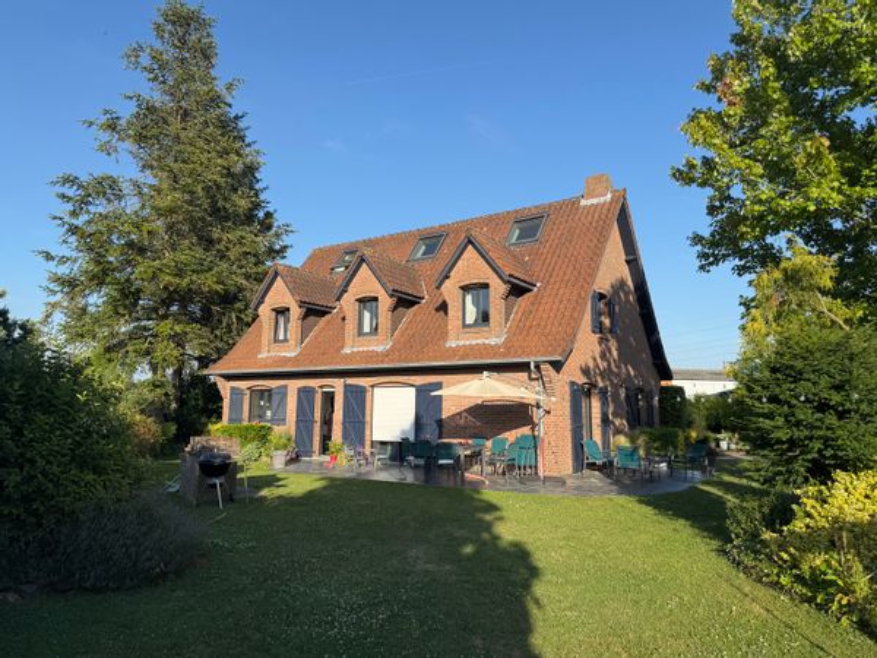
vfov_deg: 56.8
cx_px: 438
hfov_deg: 71.6
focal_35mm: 24
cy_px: 329
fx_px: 608
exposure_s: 1/2710
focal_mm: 6.76
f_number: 1.78
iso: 80
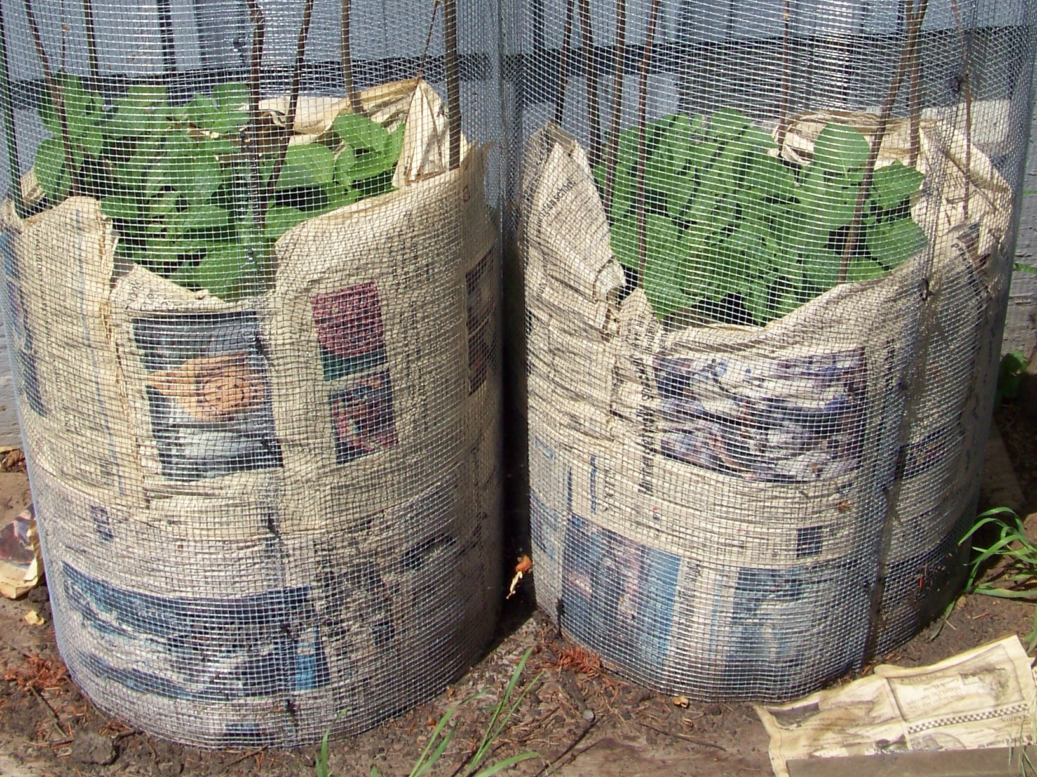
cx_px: 480
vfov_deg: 20.3
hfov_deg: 27.0
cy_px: 194
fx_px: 2157
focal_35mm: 72
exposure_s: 1/800
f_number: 4
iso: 67
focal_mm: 5.85
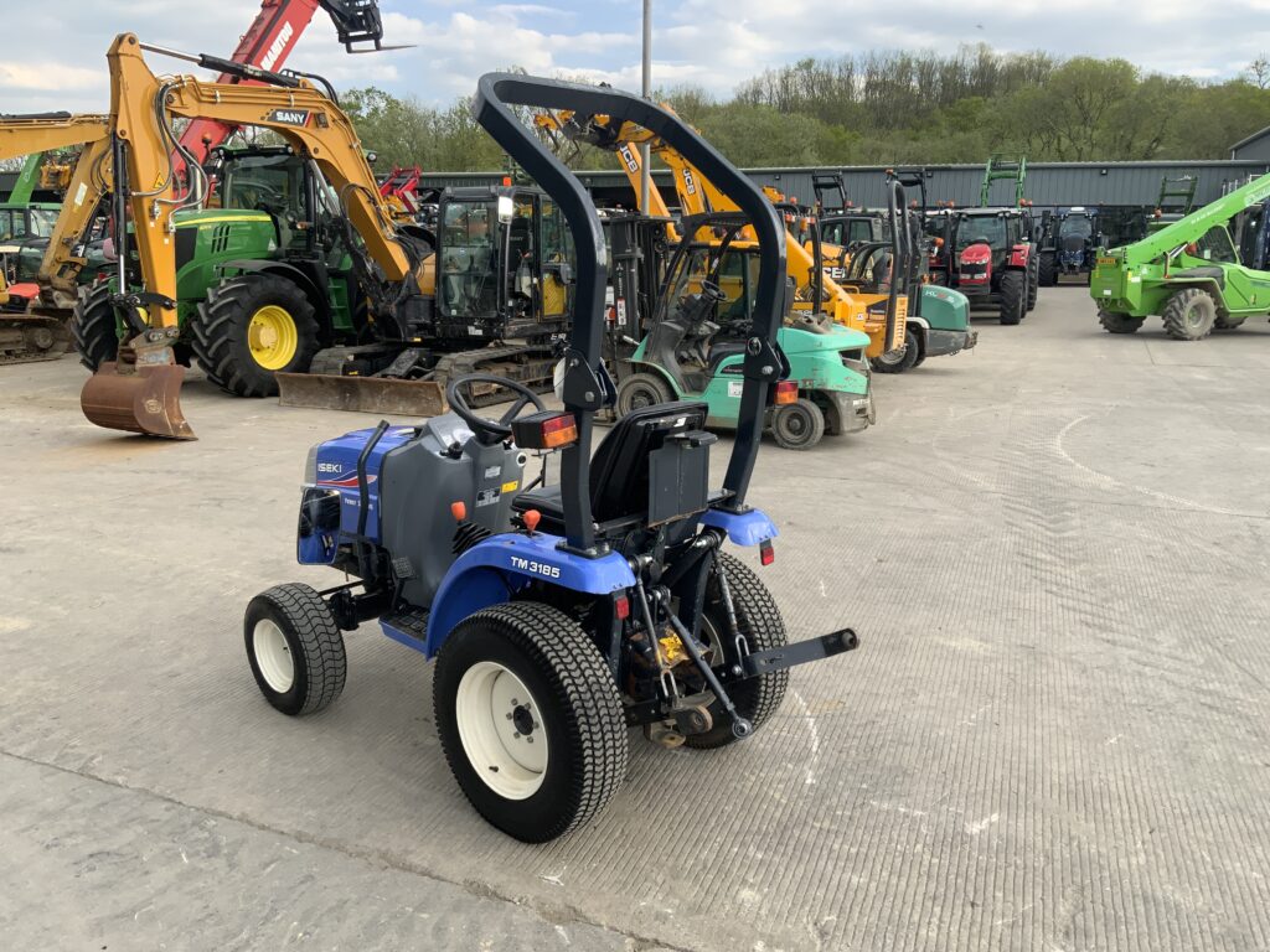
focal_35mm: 29
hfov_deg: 61.7
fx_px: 1064
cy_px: 476
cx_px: 635
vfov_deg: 48.2
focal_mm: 3
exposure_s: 1/412
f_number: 1.8
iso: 16
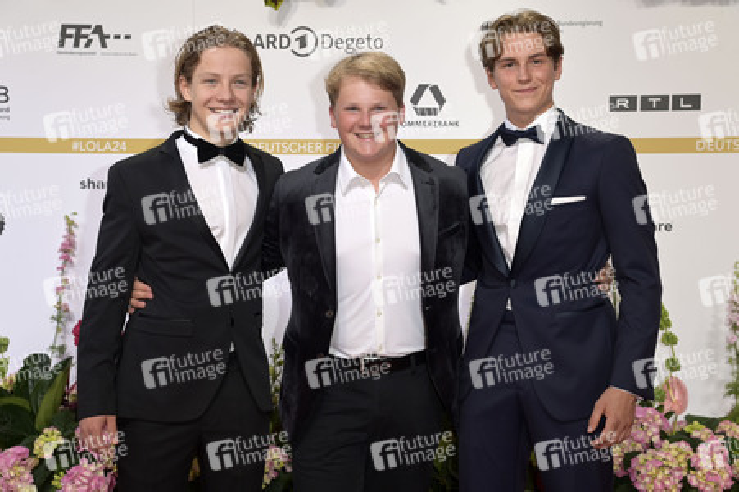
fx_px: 1333
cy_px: 246
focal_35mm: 65
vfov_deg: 20.9
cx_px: 370
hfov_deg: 31.0
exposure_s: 1/250
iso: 640
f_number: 5
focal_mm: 65
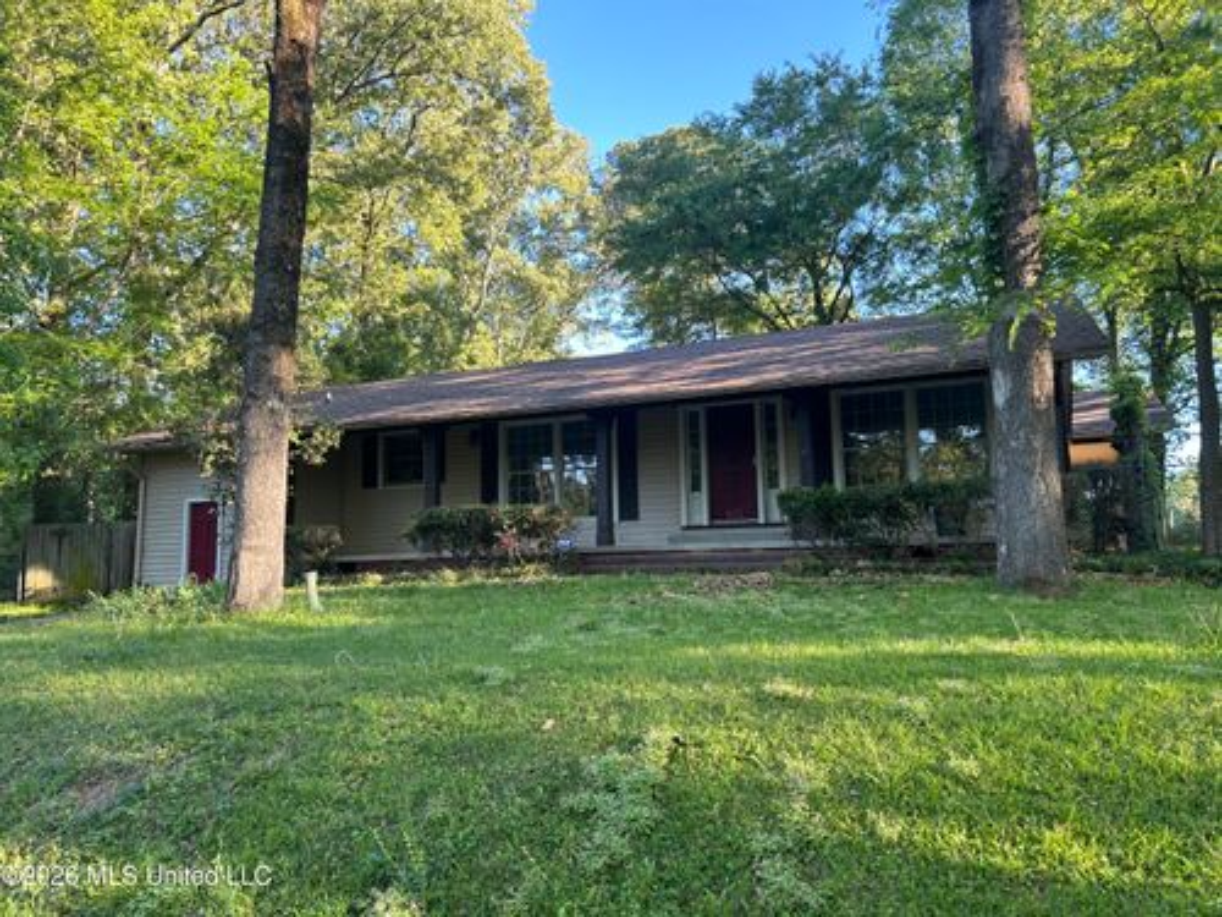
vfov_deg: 53.1
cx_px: 611
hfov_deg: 67.3
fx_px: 918
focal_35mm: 26
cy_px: 458
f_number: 1.5
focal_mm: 5.7
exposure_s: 1/160
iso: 40
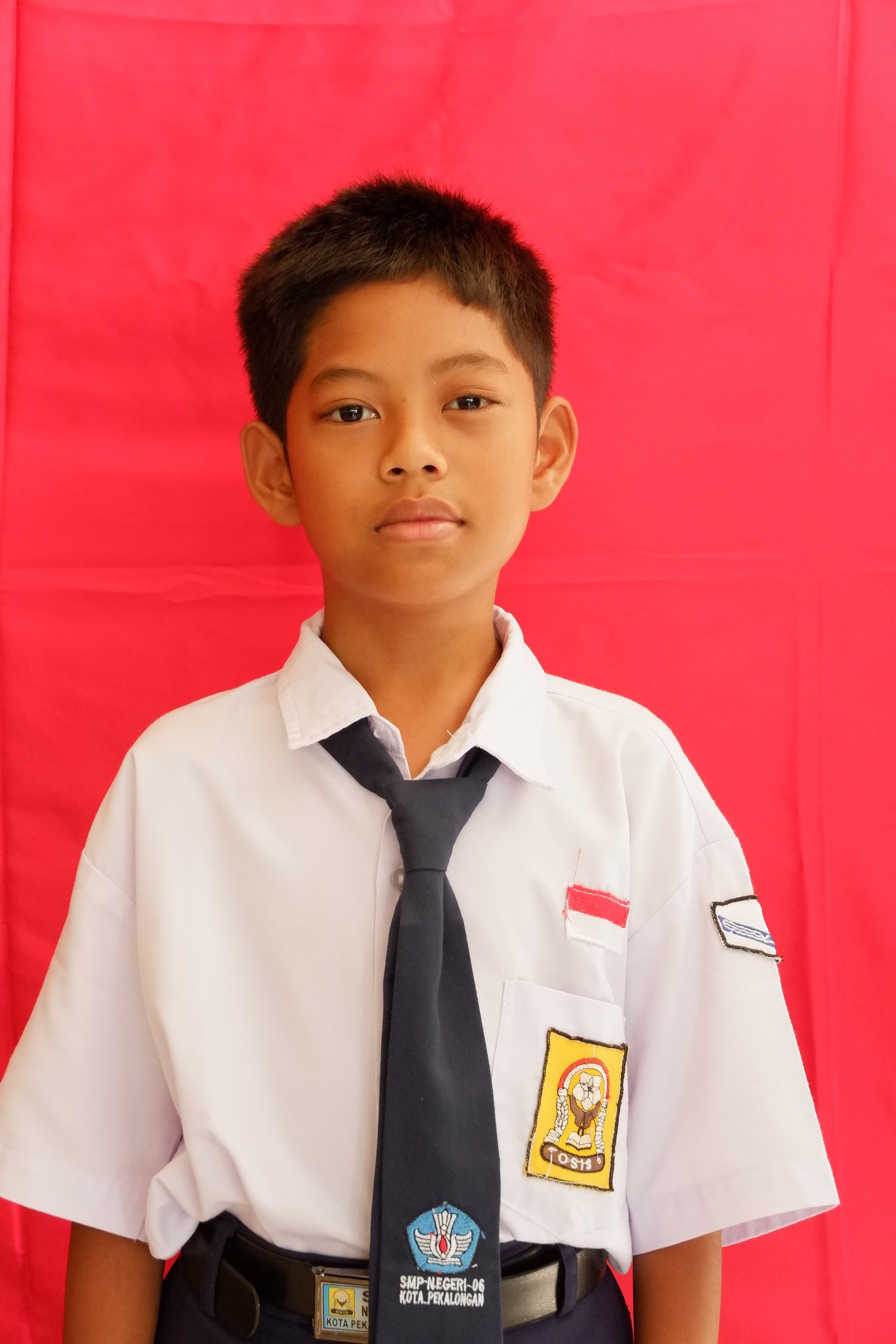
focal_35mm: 75
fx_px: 2800
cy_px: 672
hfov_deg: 18.2
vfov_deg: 27.0
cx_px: 448
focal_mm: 50
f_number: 5.6
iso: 3200
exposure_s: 1/52
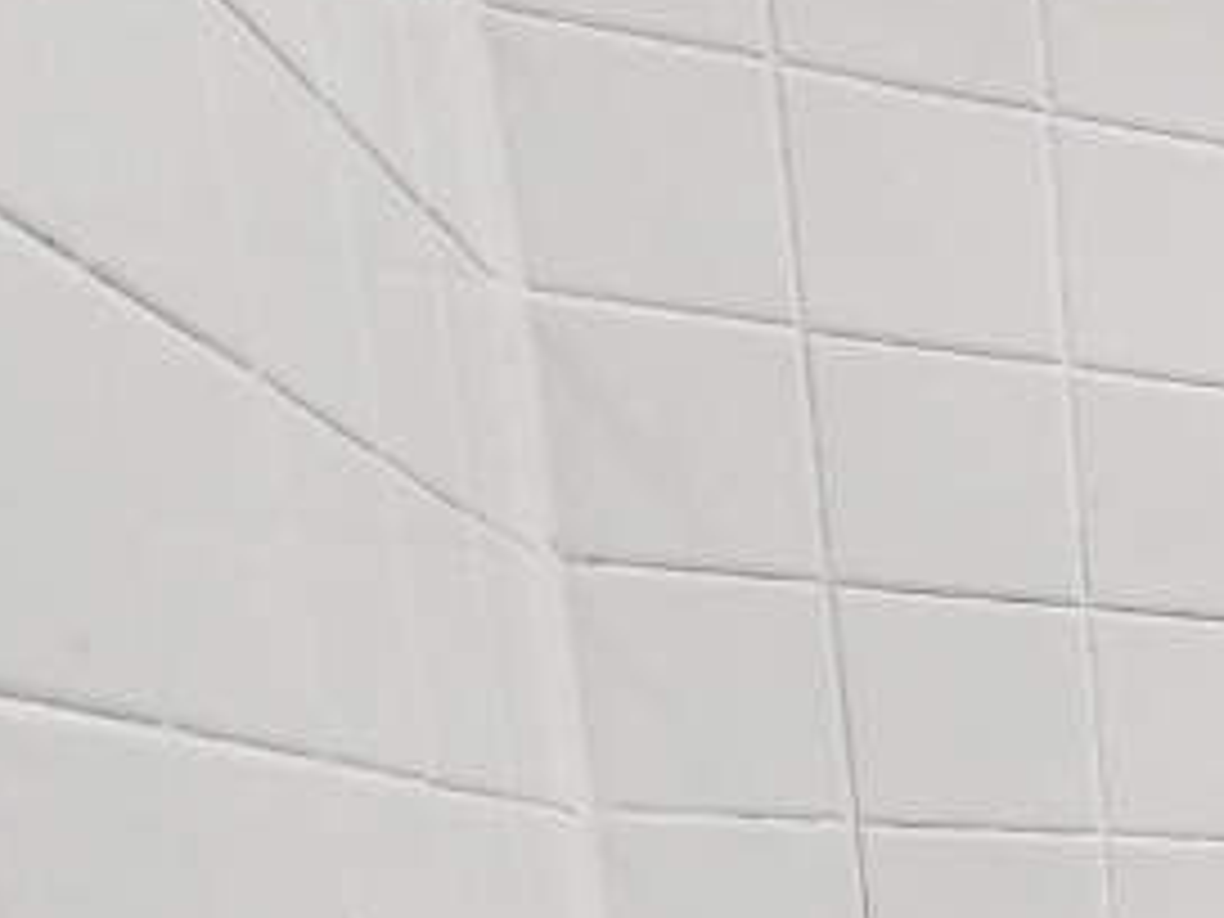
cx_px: 2034
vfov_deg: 23.3
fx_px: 1733
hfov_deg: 24.5
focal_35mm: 49
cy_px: 1408
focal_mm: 2.2
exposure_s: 1/60
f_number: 2.2
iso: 125
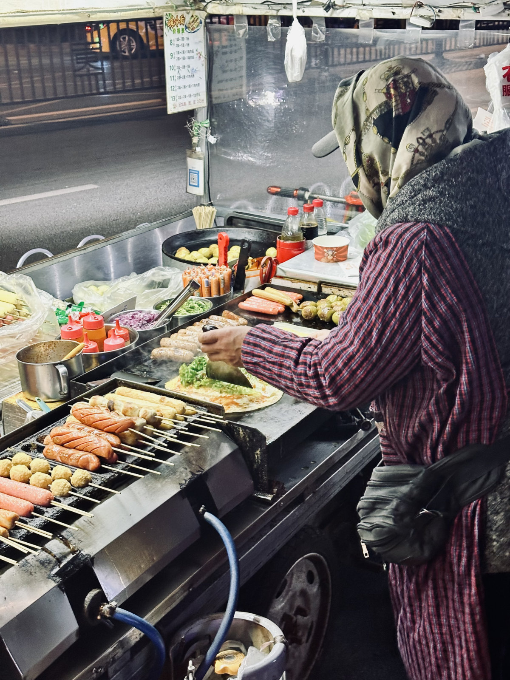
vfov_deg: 39.7
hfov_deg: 30.3
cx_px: 255
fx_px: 943
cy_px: 340
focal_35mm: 48
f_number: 1.8
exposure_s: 1/51
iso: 250
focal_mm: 6.9
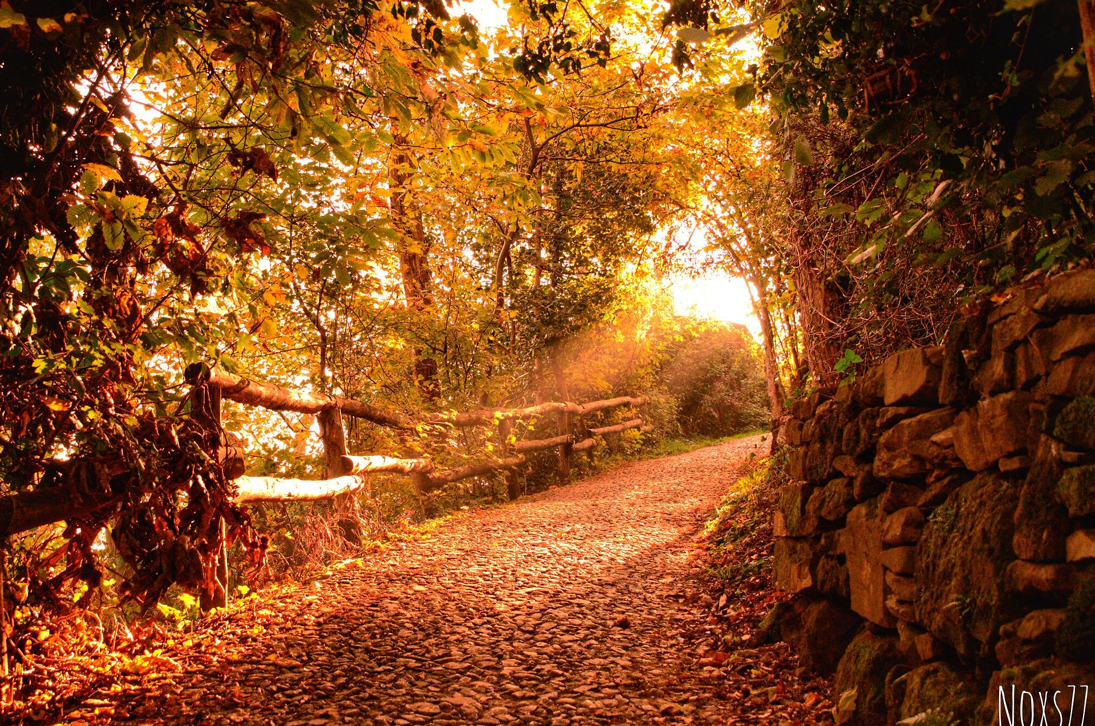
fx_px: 1305
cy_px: 321
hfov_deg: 45.3
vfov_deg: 31.0
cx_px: 452
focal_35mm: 43
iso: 500
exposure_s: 1/500
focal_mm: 24
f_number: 5
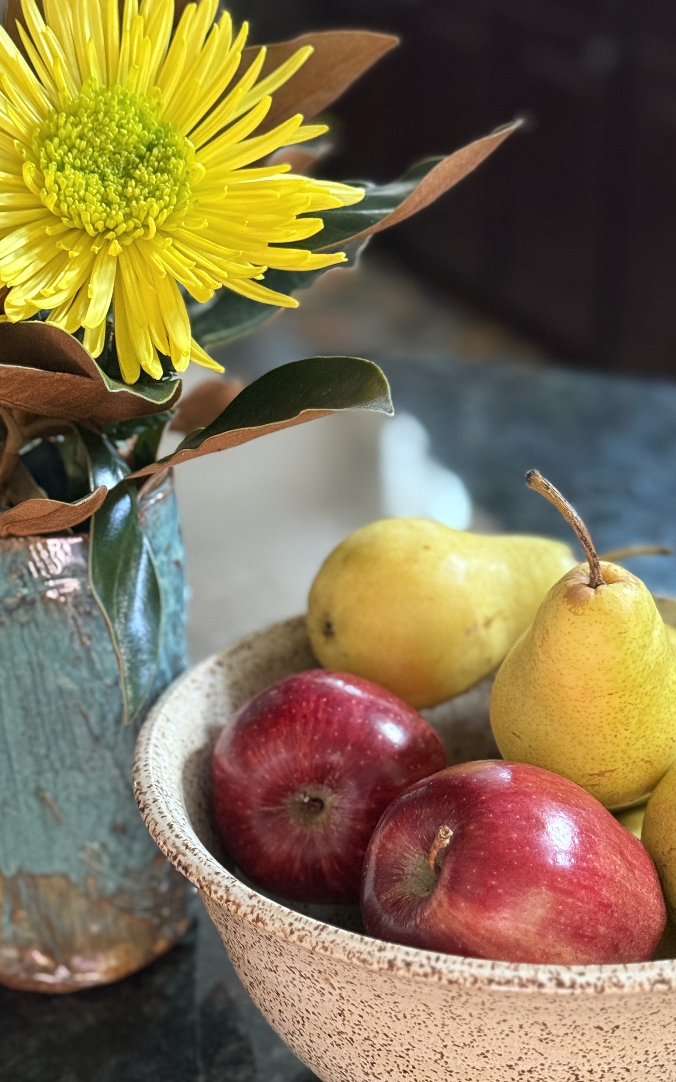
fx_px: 1945
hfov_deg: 19.7
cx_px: 329
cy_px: 596
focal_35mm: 66
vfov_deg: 31.0
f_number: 1.78
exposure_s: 1/40
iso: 500
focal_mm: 6.76
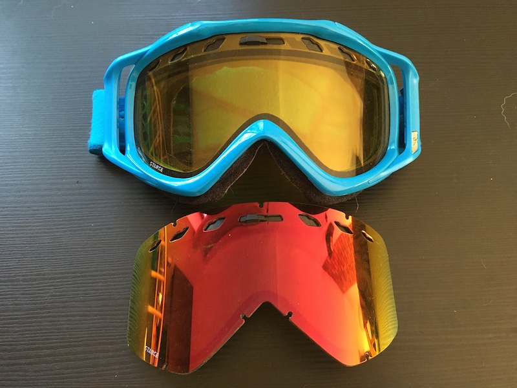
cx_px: 258
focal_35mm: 29
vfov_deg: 48.2
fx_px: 433
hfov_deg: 61.7
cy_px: 194
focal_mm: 4.15
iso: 200
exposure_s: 1/15
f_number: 2.2
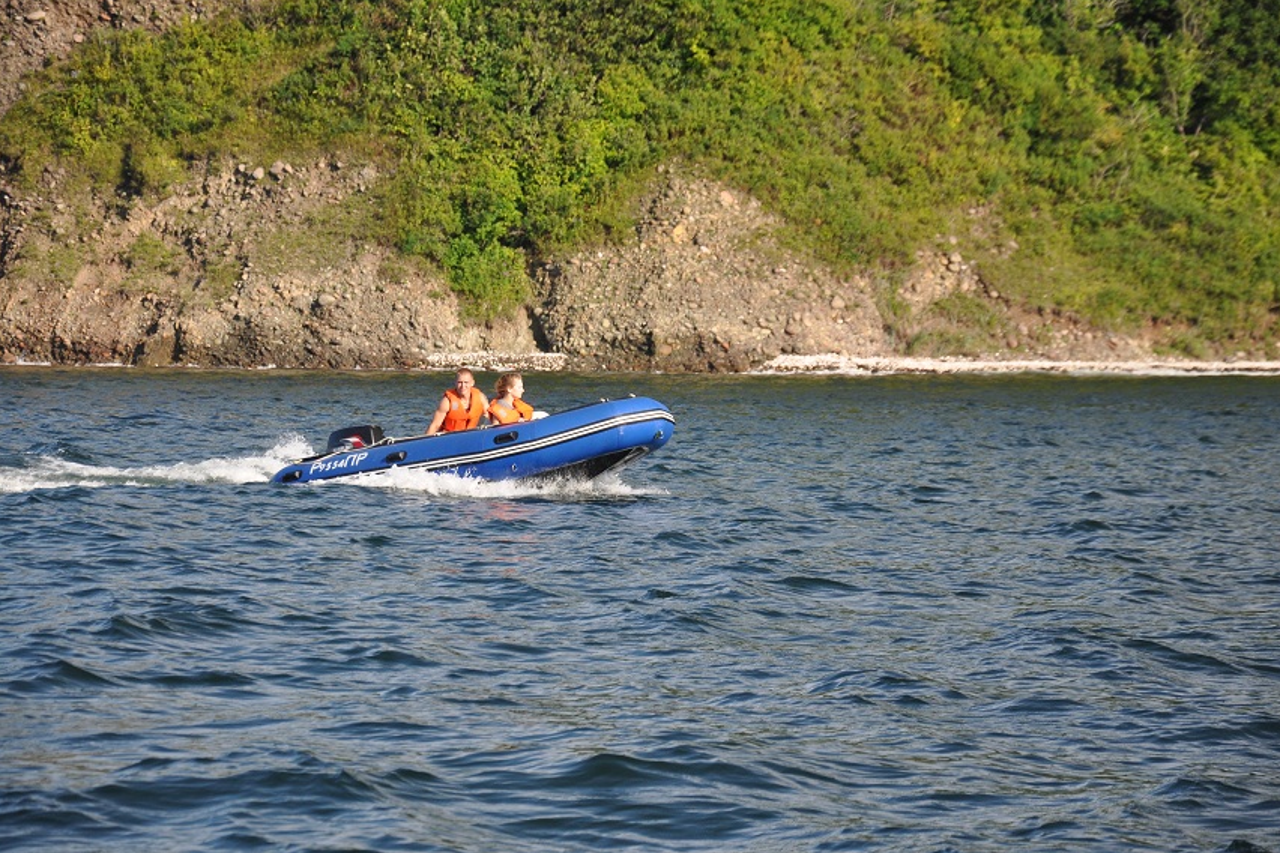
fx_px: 5635
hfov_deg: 13.0
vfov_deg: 8.7
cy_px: 426
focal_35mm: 159
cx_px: 643
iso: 400
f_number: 5.6
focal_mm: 105
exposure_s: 1/320
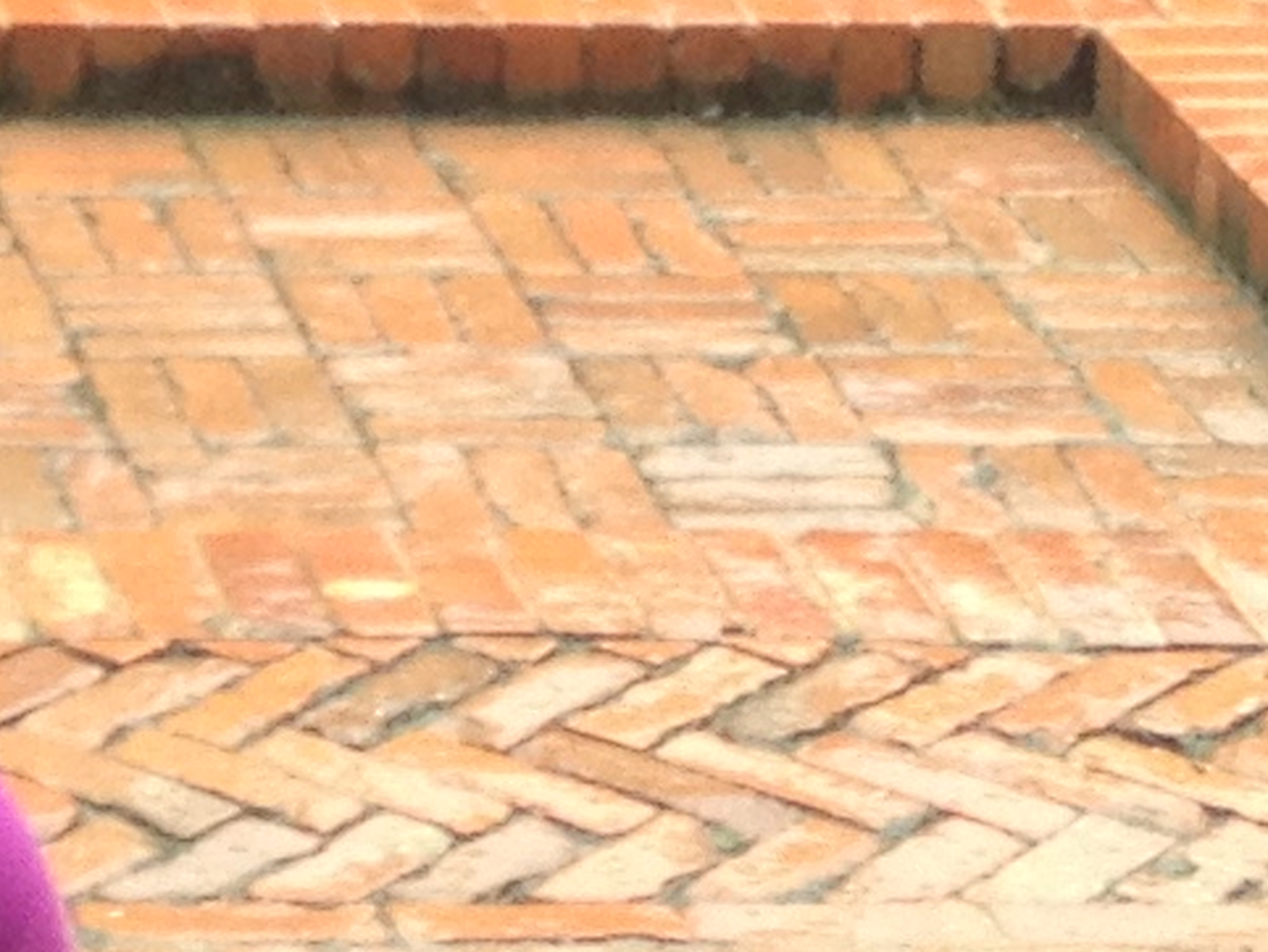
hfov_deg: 8.0
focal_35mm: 237
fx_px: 8686
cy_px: -857
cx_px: -1247
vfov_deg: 6.1
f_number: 2.4
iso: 50
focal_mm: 4.28
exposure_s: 1/120
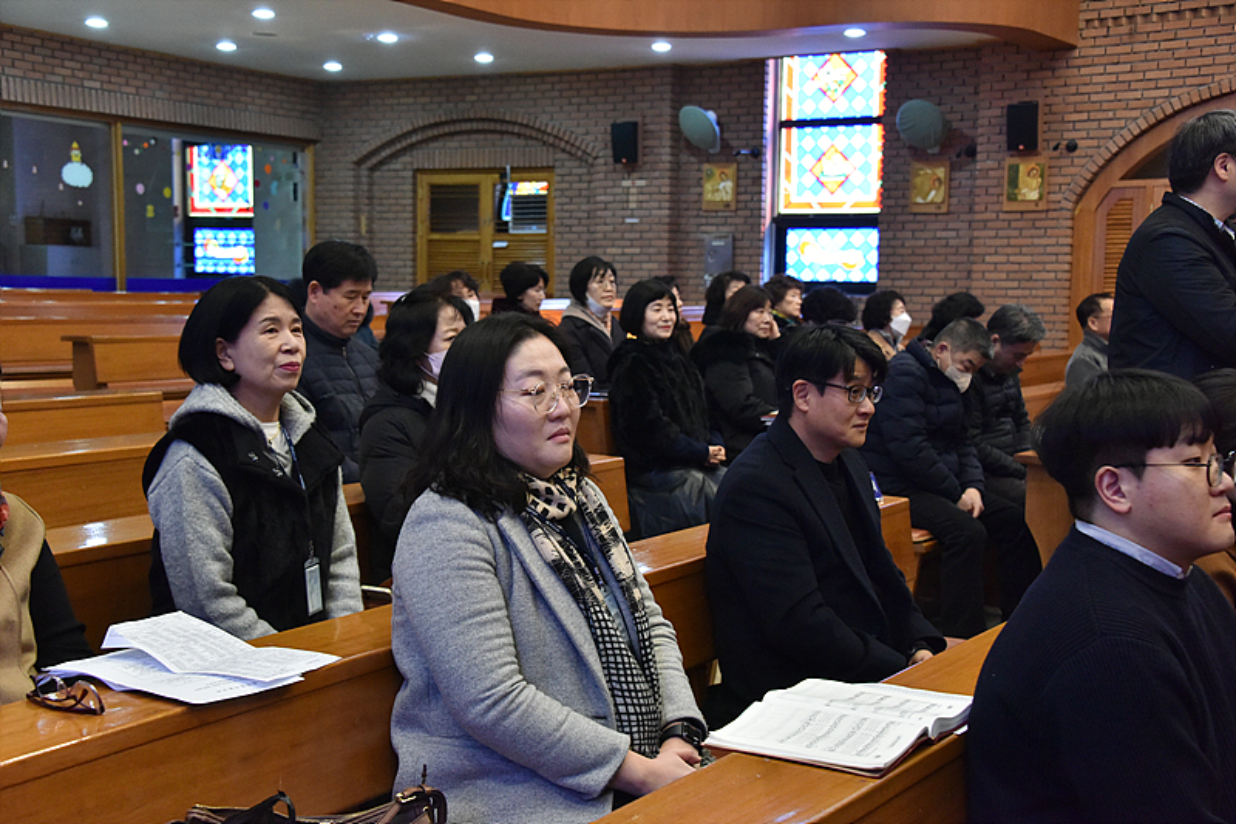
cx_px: 618
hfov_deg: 38.2
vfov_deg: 26.0
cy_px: 412
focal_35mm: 52
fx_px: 1785
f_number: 6.3
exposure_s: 1/125
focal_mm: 52
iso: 5000
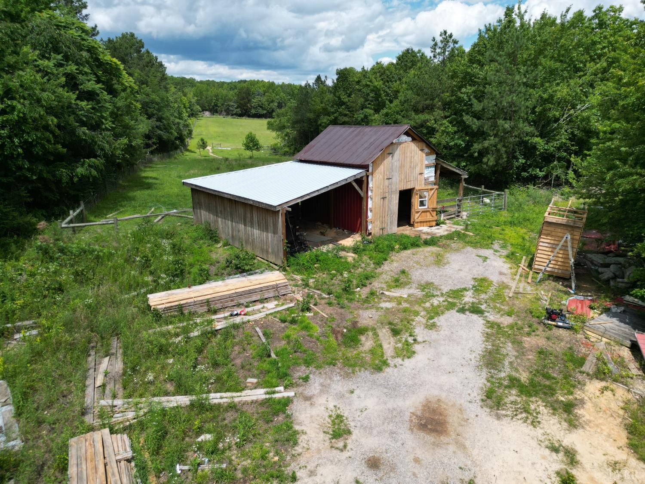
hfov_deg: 71.6
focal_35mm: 24
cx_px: 322
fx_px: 447
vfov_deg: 56.8
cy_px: 242
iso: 130
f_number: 1.7
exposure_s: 1/4000
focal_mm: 6.72
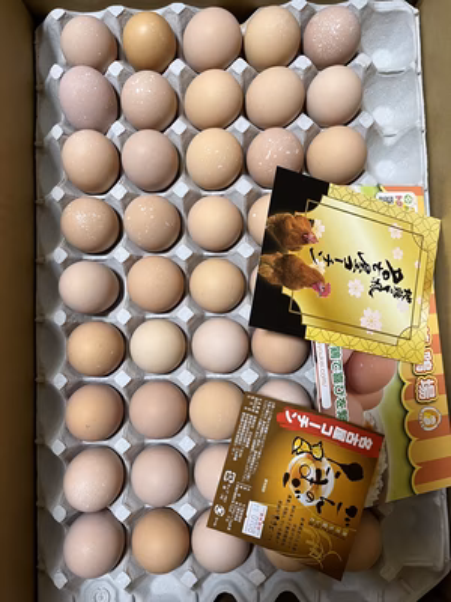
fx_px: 452
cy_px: 301
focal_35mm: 26
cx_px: 226
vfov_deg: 67.3
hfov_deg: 53.1
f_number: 1.6
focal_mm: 5.1
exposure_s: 1/50
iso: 100
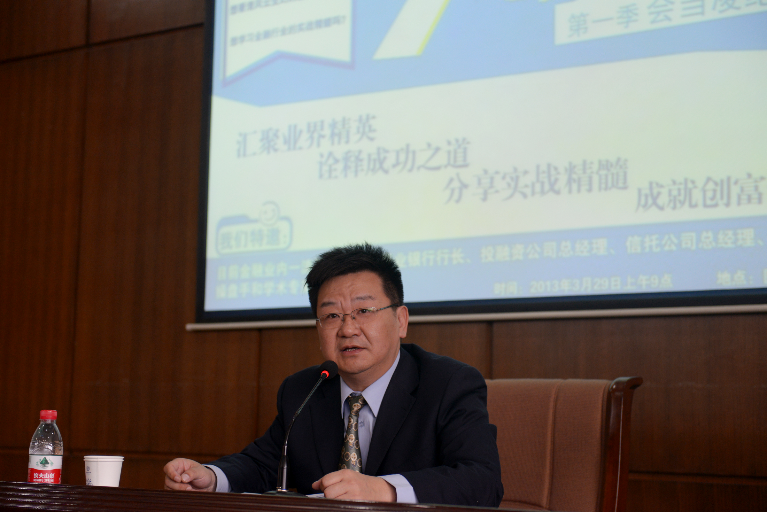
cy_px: 256
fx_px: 1407
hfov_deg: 30.5
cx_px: 384
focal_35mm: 66
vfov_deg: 20.6
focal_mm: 66
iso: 800
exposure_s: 1/80
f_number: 3.2
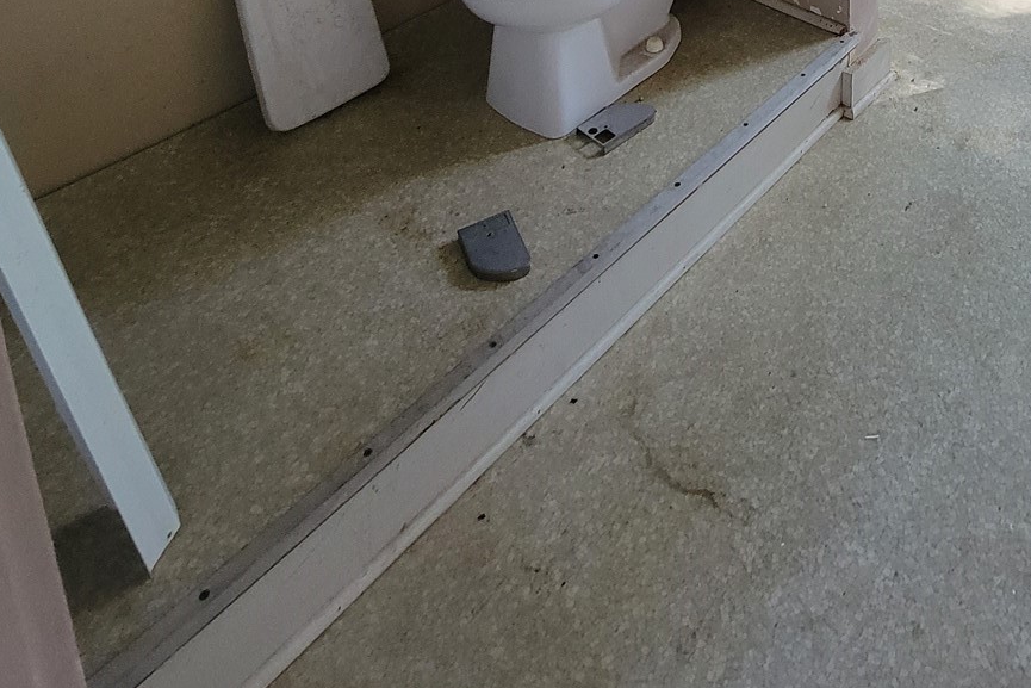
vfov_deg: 29.4
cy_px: -311
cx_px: 820
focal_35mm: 30
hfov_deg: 57.5
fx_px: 859
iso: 320
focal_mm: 2.2
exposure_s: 1/60
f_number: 2.2
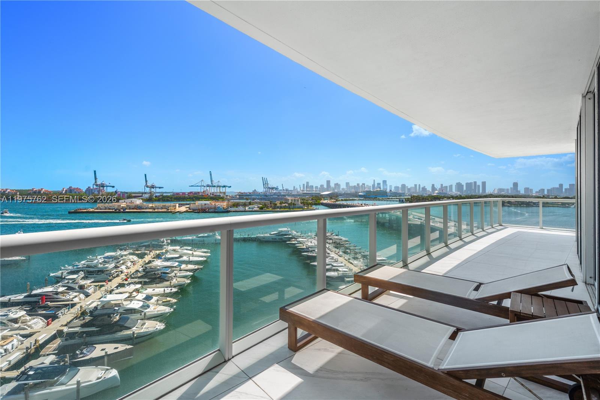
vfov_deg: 73.7
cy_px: 200
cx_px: 300
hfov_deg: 96.7
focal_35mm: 16
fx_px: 267
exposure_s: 1/500
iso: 100
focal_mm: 16
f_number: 8
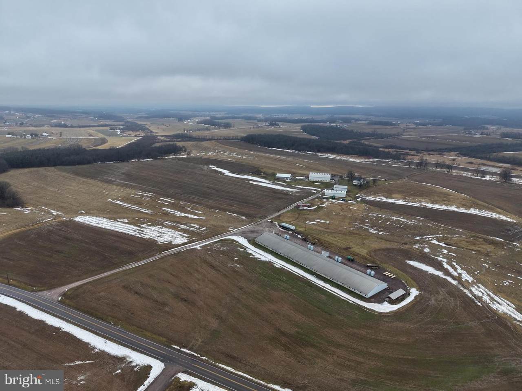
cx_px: 261
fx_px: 362
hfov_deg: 71.6
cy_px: 196
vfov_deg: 56.8
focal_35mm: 24
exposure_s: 1/1000
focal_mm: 8.67
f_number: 1.8
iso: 230
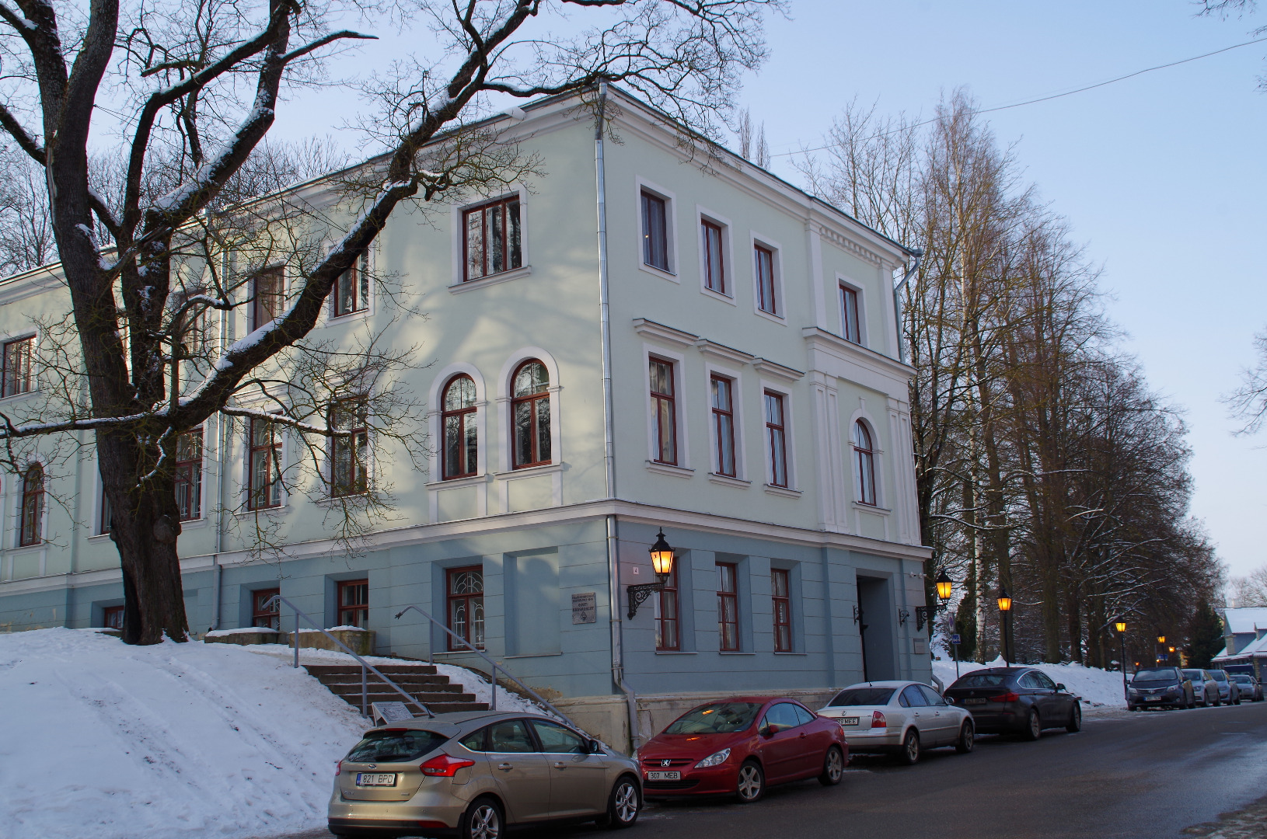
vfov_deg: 31.8
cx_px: 634
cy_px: 420
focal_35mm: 42
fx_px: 1475
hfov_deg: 46.5
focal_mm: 28
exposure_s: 1/125
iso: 160
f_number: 11
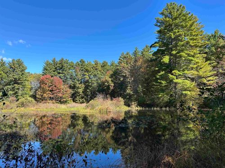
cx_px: 112
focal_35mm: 24
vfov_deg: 56.8
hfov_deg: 71.6
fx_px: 156
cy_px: 84
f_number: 1.78
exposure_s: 1/1721
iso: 80
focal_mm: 6.86
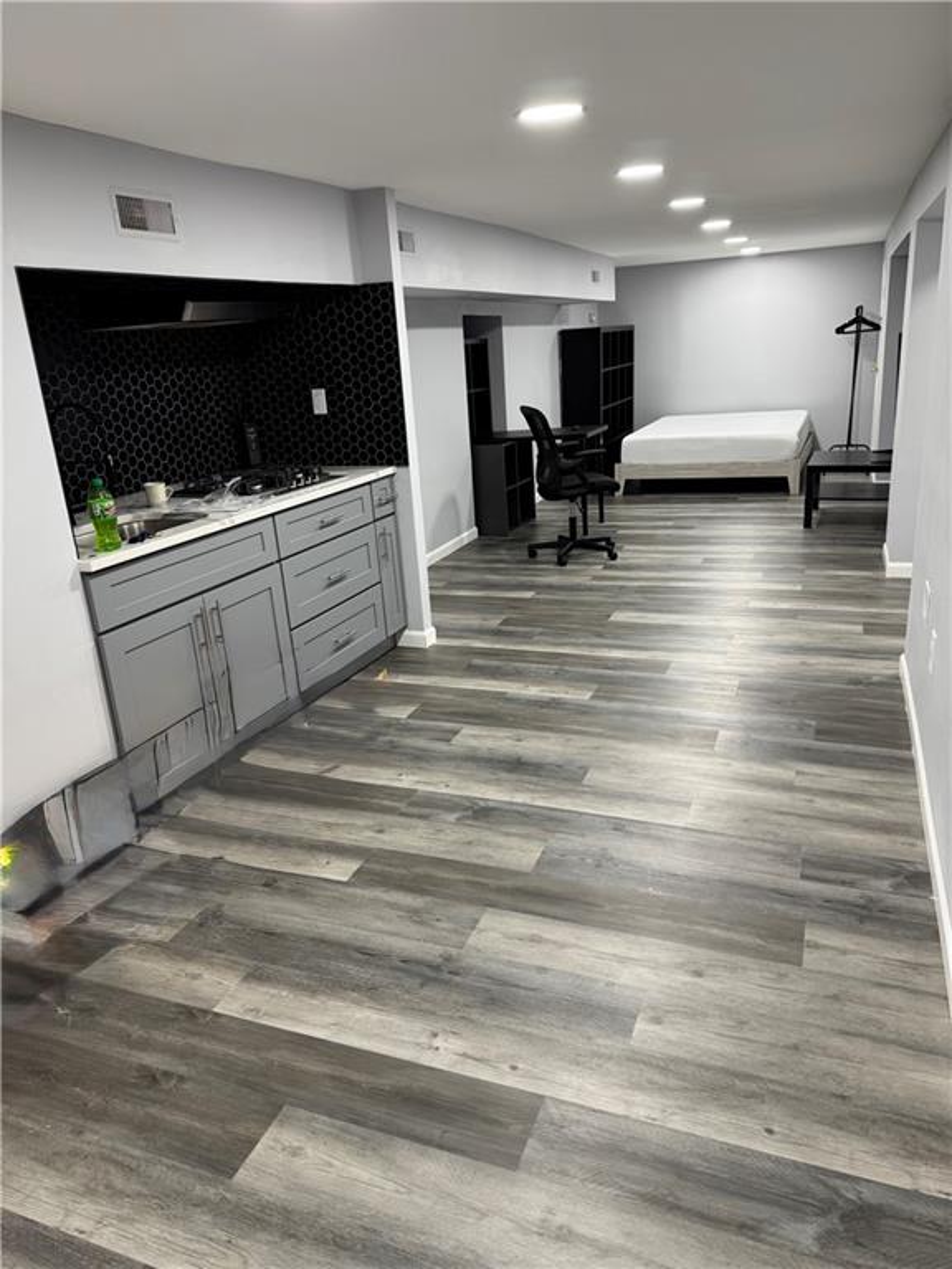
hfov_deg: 56.8
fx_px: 880
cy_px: 634
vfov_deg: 71.6
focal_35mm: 24
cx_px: 476
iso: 125
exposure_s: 1/60
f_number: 1.78
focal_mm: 6.76
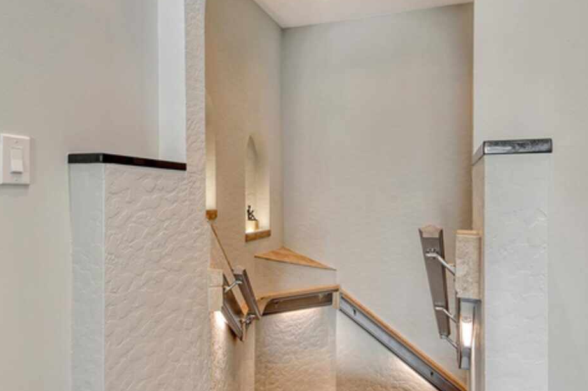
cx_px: 289
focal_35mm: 25
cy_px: 193
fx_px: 408
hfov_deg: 71.6
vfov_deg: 51.2
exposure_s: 1/400
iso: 640
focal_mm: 12
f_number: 13
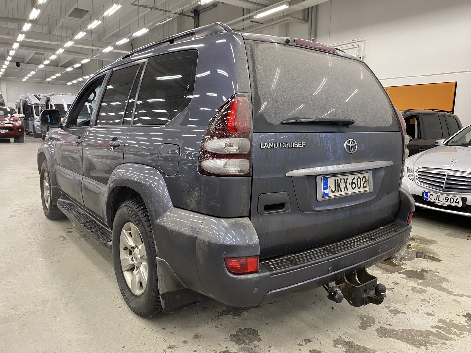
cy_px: 176
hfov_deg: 67.3
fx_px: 354
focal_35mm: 26
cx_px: 236
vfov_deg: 53.1
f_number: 1.8
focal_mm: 4.25
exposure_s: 1/50
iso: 125
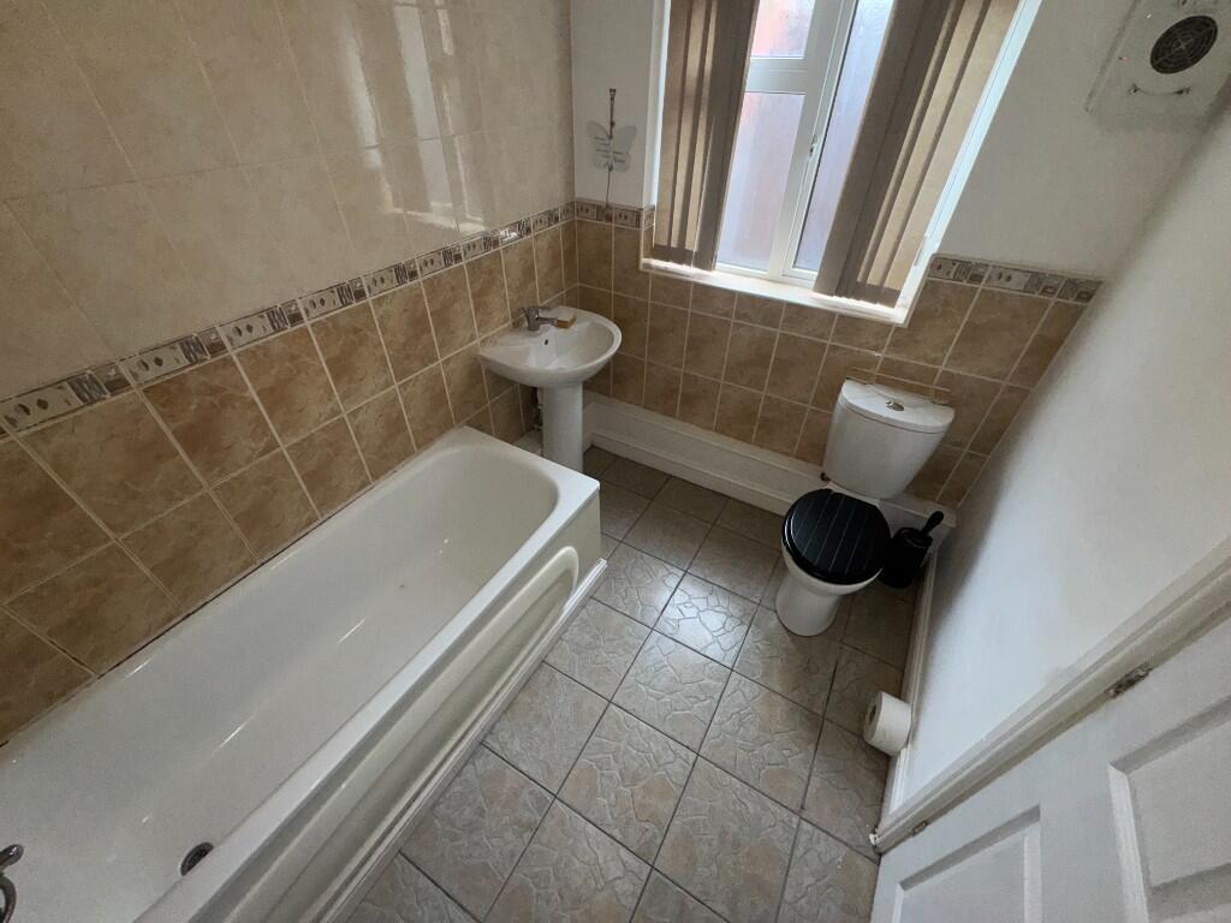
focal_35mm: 14
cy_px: 462
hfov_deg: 102.1
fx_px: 498
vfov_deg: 85.7
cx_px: 616
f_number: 2.2
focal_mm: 2.22
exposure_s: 1/100
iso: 100
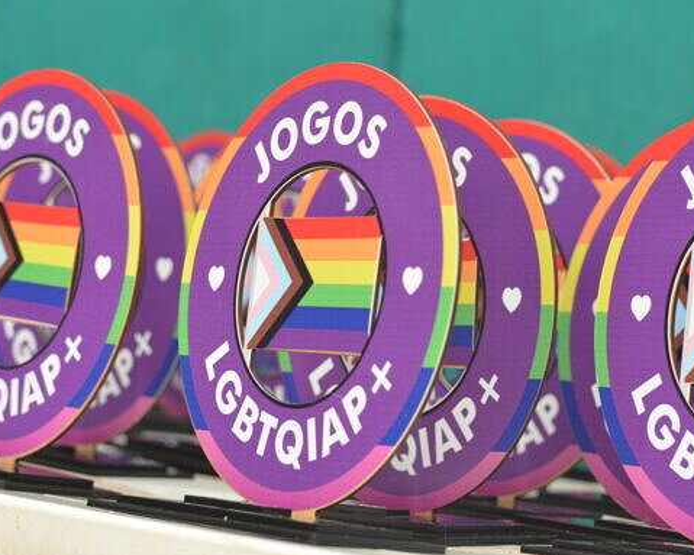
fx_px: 2464
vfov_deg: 12.8
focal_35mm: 120
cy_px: 278
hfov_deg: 16.0
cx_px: 322
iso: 640
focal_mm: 70
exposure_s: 1/80
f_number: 4.5
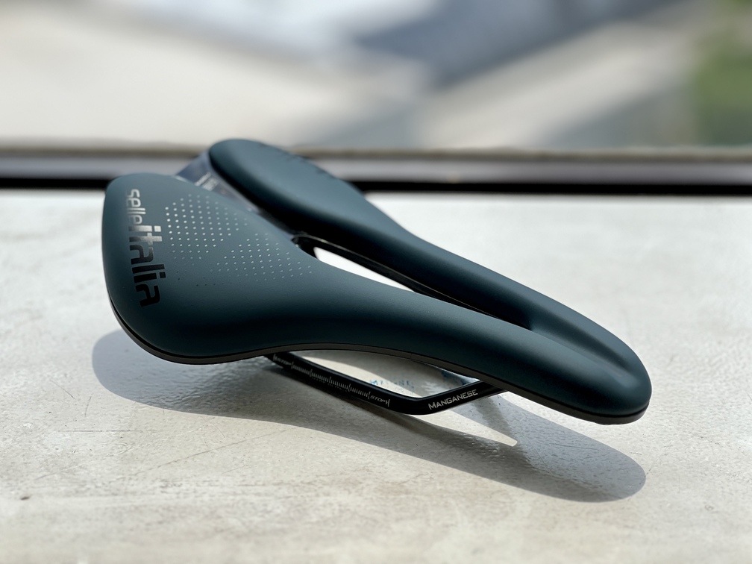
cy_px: 282
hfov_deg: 25.3
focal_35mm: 77
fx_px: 1673
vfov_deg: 19.1
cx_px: 376
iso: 32
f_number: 2.8
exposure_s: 1/797
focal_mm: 9
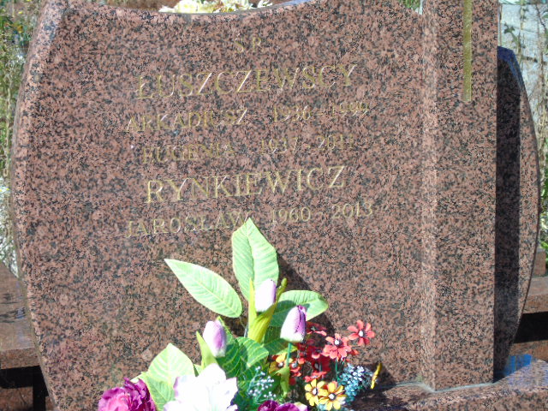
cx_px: 274
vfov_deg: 13.7
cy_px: 206
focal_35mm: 108
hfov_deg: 18.2
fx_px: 1710
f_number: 4.4
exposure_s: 1/320
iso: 80
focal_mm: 19
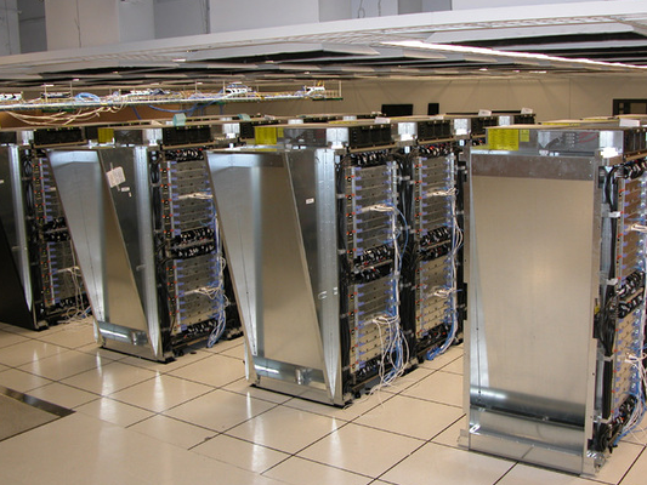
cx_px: 352
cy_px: 239
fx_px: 785
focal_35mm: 42
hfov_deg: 44.7
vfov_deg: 34.4
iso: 100
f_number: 2.8
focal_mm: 8.9
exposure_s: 1/30
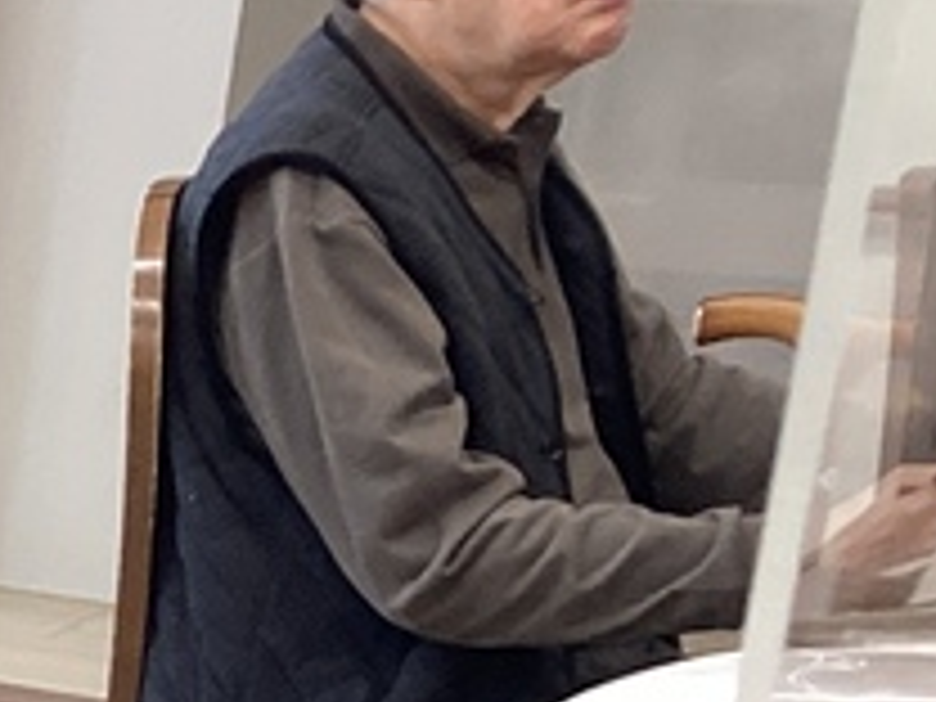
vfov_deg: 9.5
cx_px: -1220
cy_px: 1197
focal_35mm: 149
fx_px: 4029
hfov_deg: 11.3
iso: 100
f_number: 2.4
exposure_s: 1/60
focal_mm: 3.3
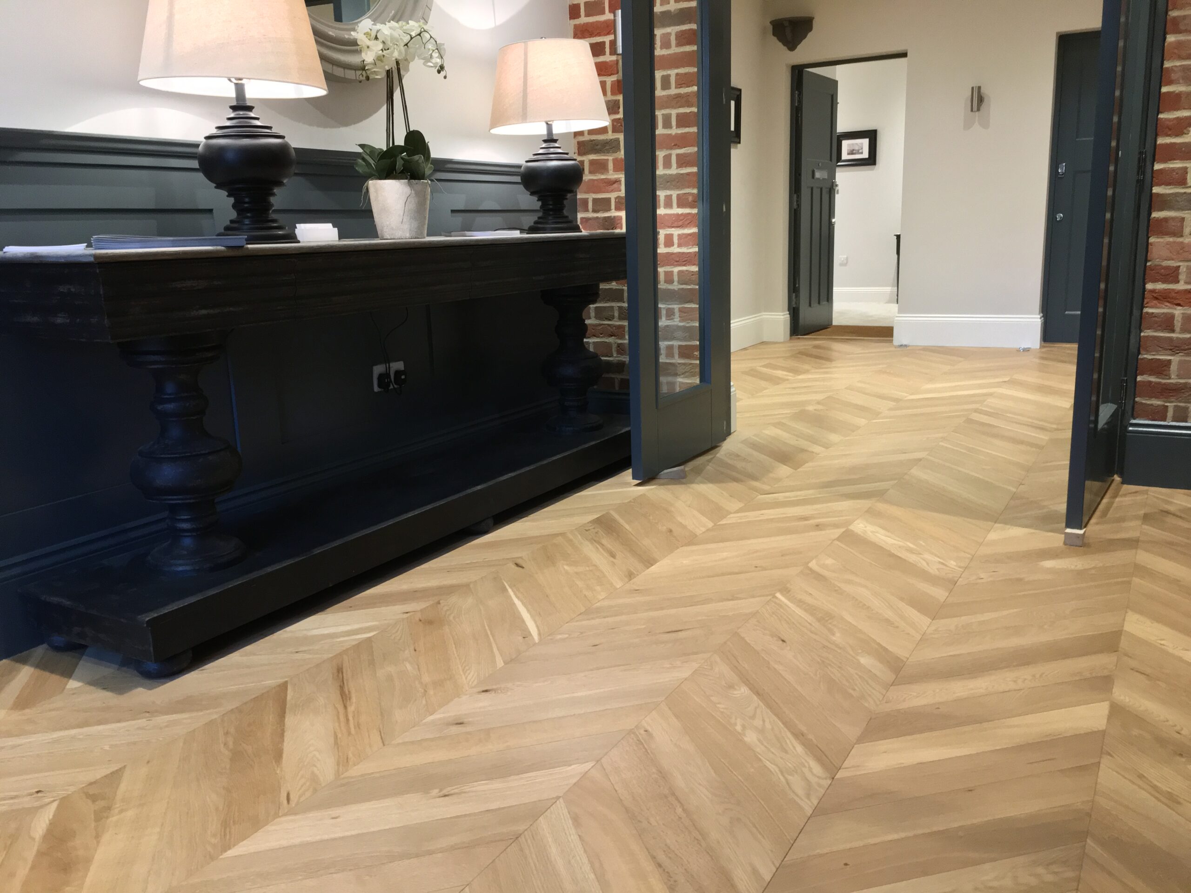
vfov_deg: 48.2
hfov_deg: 61.7
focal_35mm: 29
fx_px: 998
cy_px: 446
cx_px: 596
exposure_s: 1/33
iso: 160
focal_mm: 4.15
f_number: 2.2
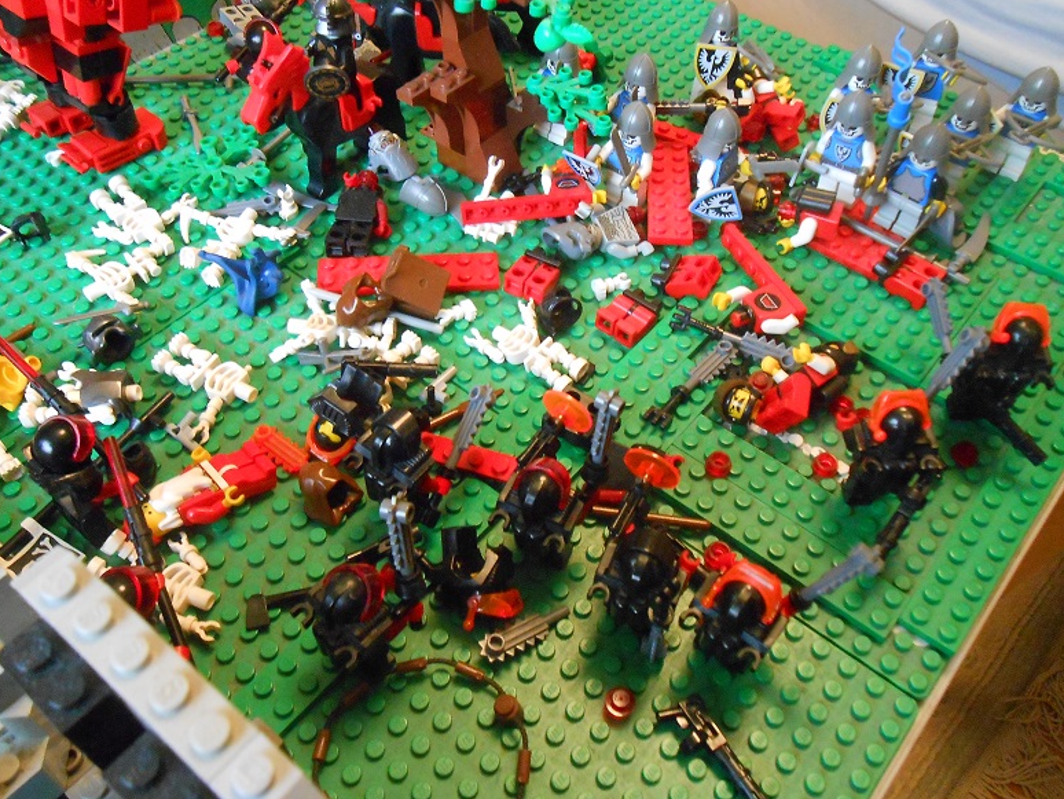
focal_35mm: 31
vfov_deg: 45.5
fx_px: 953
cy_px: 388
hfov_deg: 58.3
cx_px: 521
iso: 800
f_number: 3.8
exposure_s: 1/5
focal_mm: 5.3
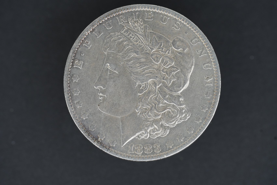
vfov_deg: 13.0
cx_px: 138
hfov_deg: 19.5
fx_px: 808
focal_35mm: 105
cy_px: 92
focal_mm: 105
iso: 250
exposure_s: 1/250
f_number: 5
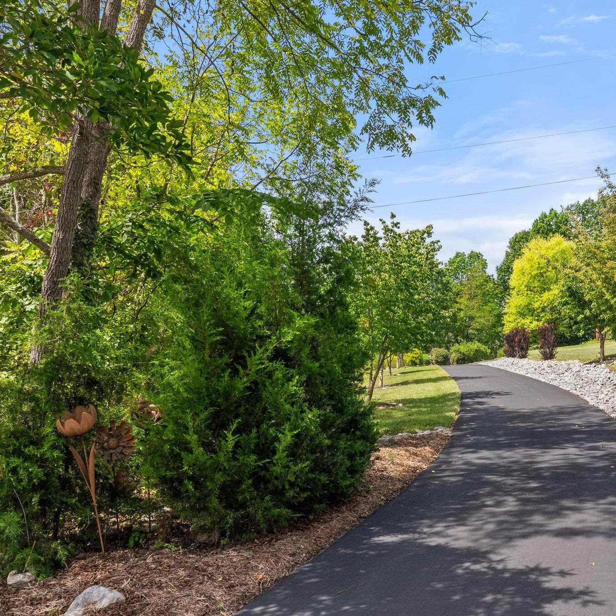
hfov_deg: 43.6
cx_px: 459
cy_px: 308
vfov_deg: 44.9
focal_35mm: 37
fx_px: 745
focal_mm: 29
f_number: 13
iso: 640
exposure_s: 1/400
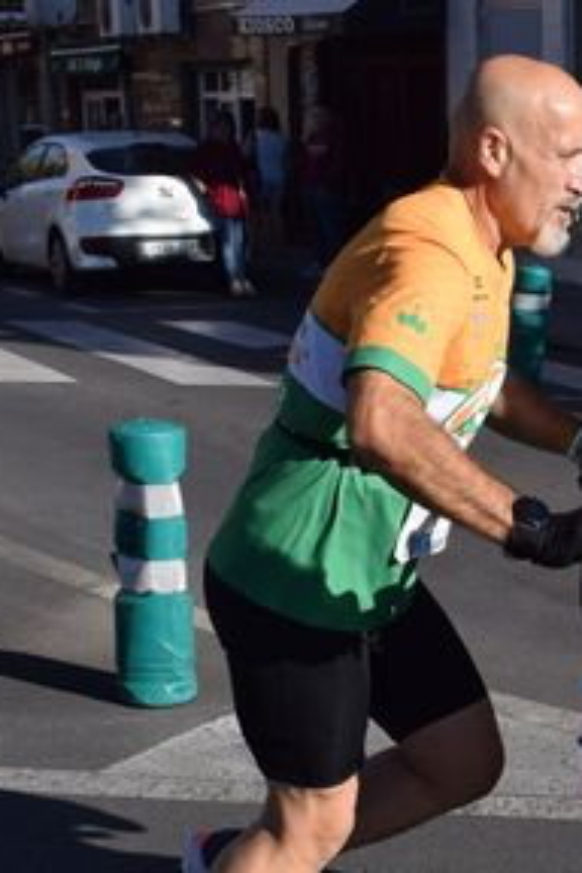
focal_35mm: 75
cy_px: 641
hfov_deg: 17.3
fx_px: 1819
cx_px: 706
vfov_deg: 26.7
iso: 400
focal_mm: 18
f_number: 6.3
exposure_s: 1/1600
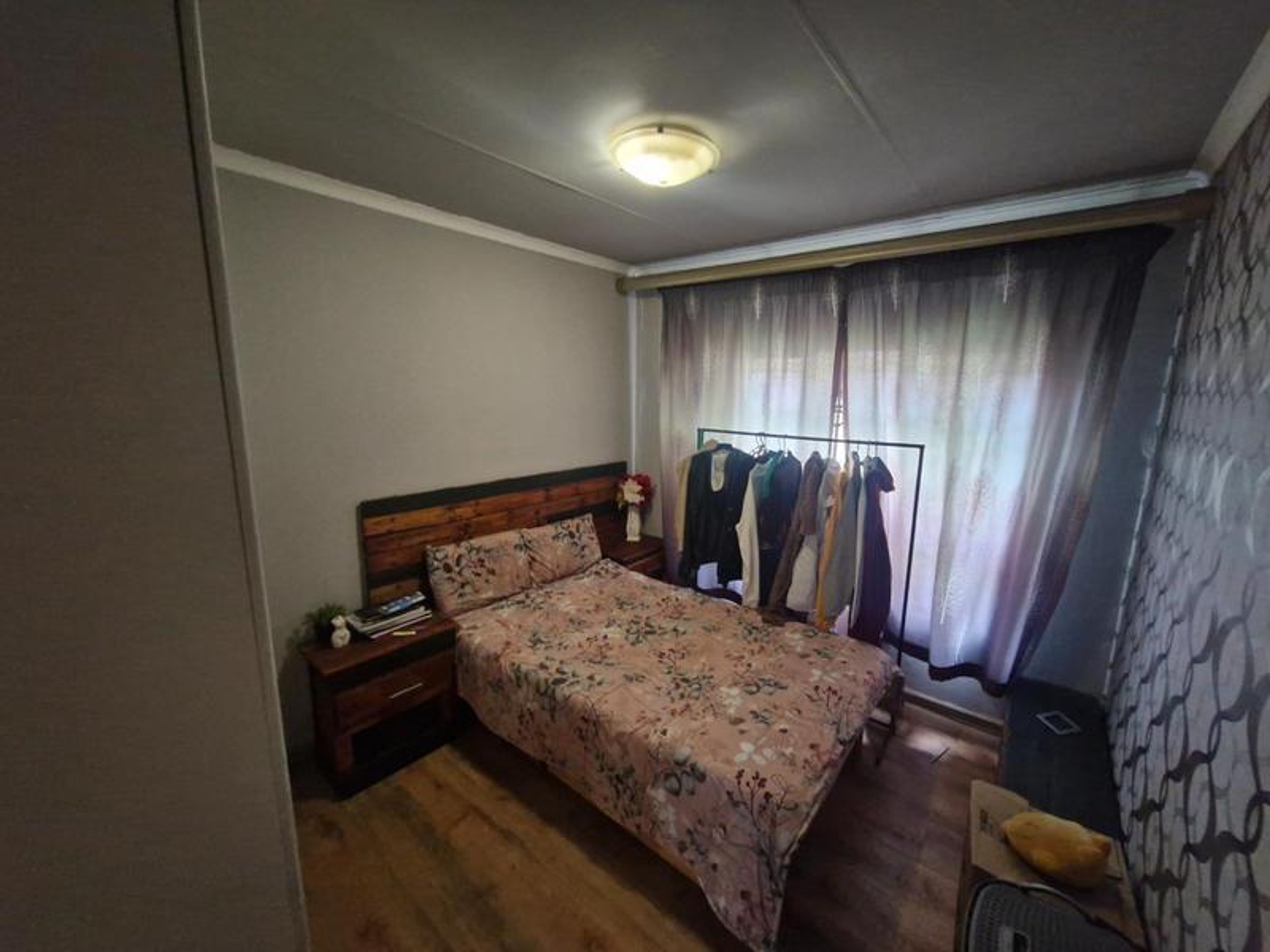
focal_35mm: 13
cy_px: 476
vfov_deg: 89.9
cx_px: 635
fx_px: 477
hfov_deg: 106.2
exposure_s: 1/33
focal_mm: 1.74
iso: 640
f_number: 2.2
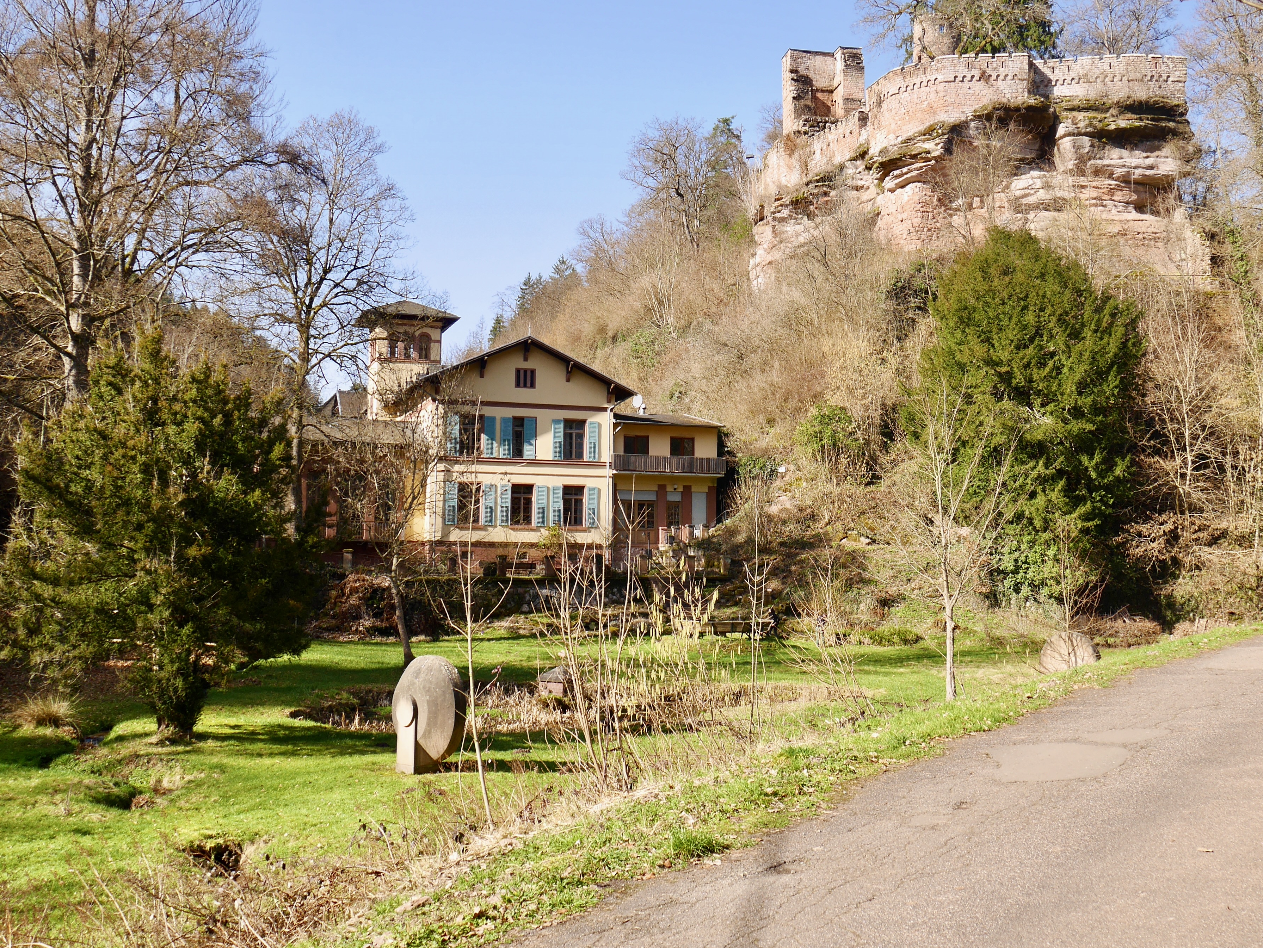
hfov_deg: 45.7
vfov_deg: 35.1
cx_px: 704
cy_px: 415
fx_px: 1497
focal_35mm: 41
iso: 200
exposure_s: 1/160
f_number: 5
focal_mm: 16
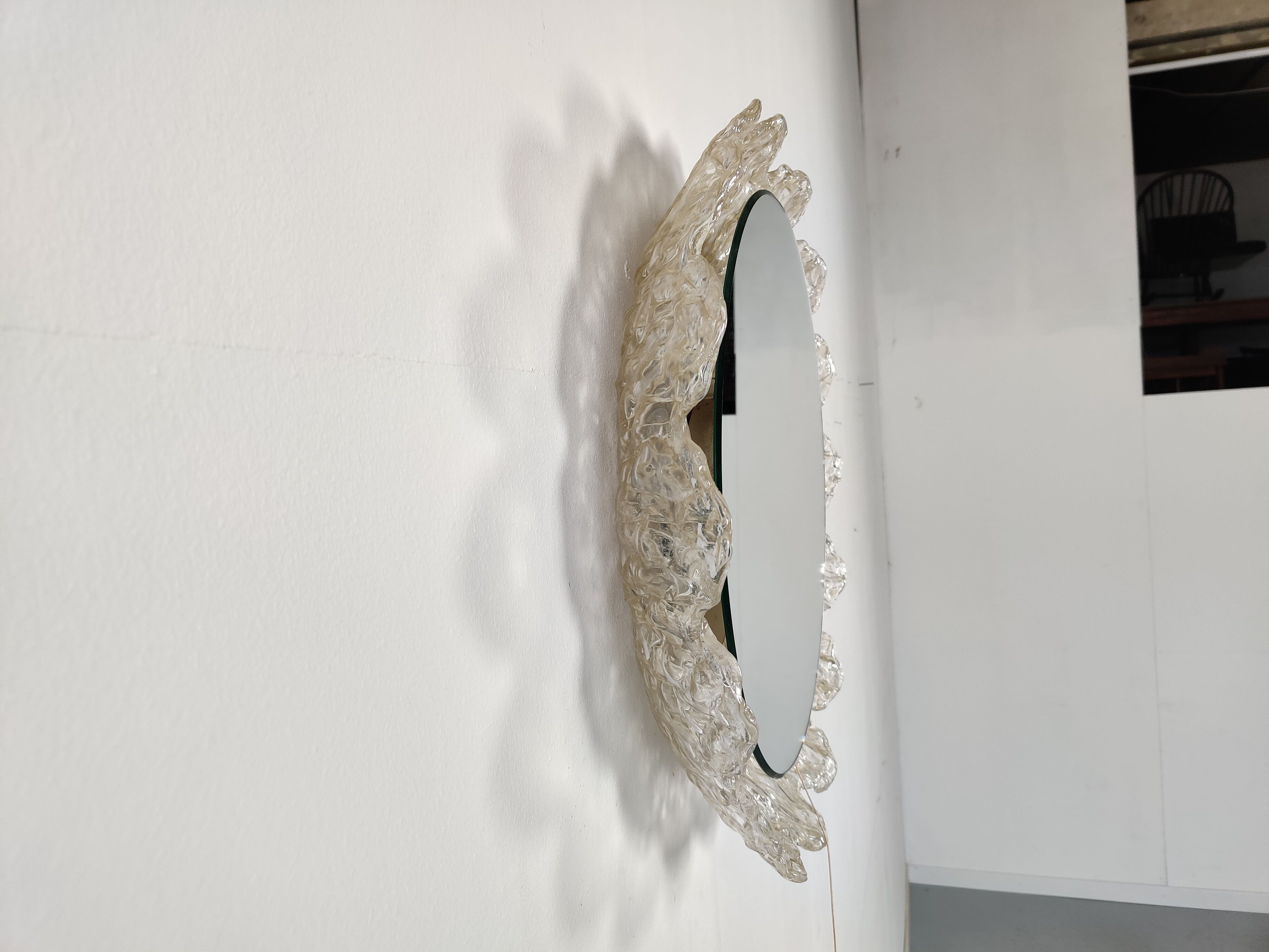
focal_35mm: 27
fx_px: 990
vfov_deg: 51.4
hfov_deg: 65.3
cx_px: 634
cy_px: 476
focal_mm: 4.75
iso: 160
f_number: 1.65
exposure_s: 1/100
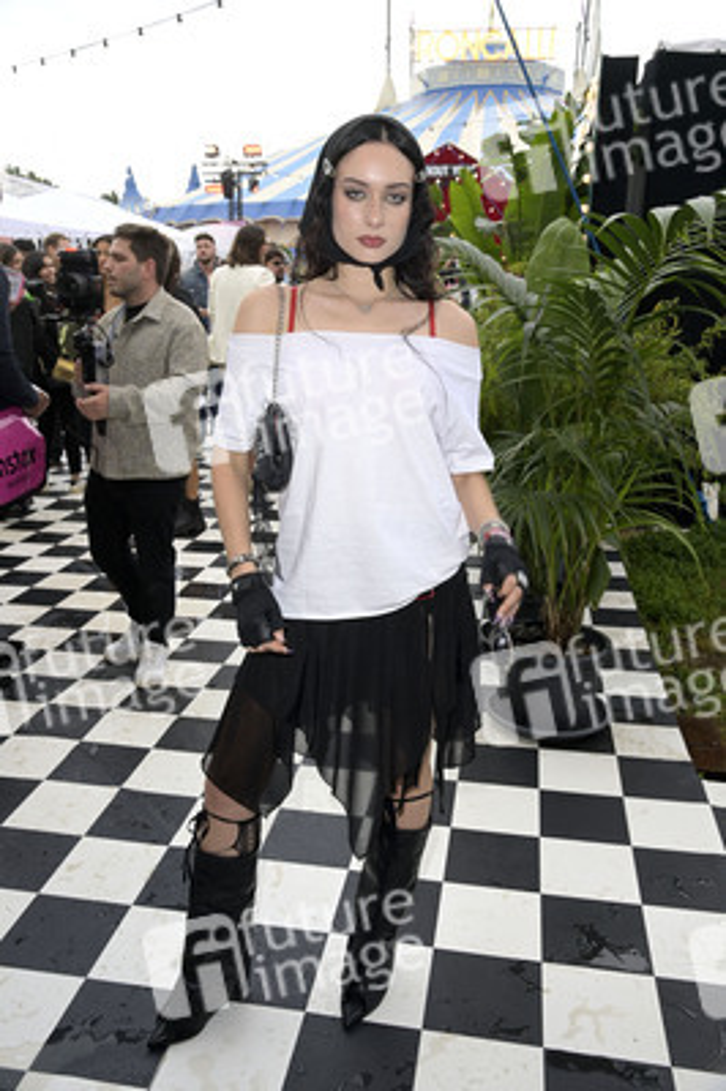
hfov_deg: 42.3
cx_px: 363
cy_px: 546
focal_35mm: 31
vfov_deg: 60.3
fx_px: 939
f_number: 7.1
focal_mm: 31
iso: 320
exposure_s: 1/125
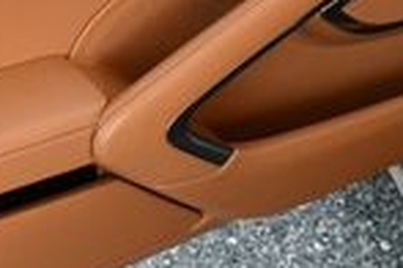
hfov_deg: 12.7
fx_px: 1757
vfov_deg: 8.7
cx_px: -107
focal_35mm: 157
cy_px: -11
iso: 400
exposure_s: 1/250
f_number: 4.5
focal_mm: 18
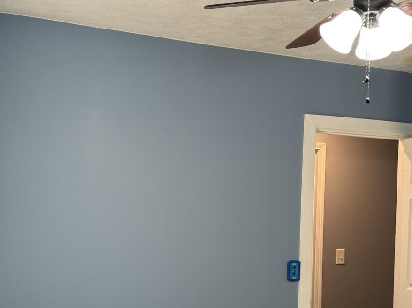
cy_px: 218
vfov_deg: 25.9
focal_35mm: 56
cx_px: 216
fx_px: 666
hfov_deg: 34.4
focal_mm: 6.76
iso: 125
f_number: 1.78
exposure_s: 1/60
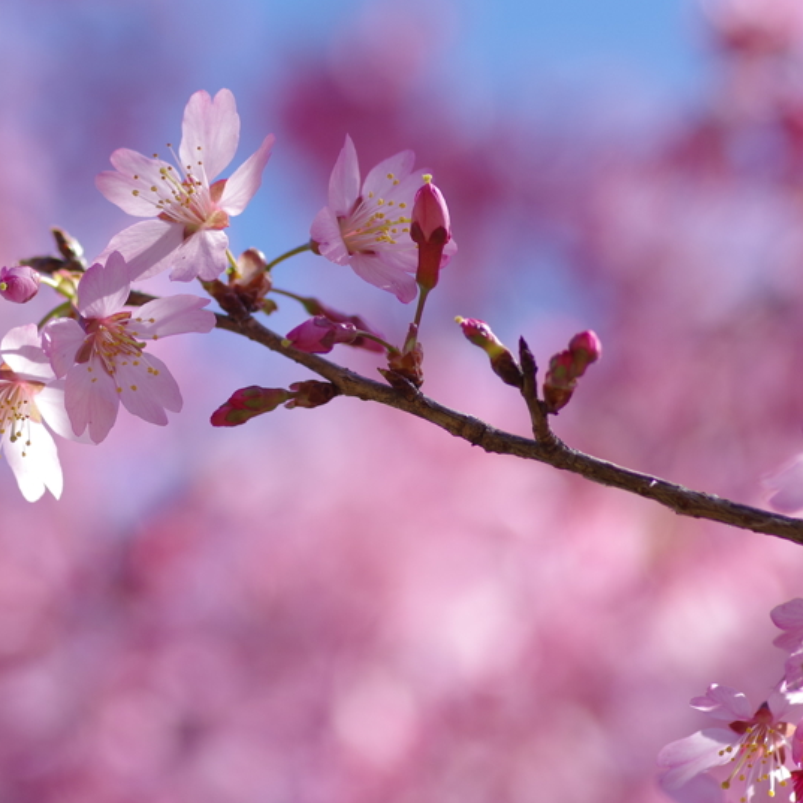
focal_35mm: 243
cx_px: 154
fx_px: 6377
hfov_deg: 7.2
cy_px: 326
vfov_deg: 7.2
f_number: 4
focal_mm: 100
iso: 100
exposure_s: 1/400
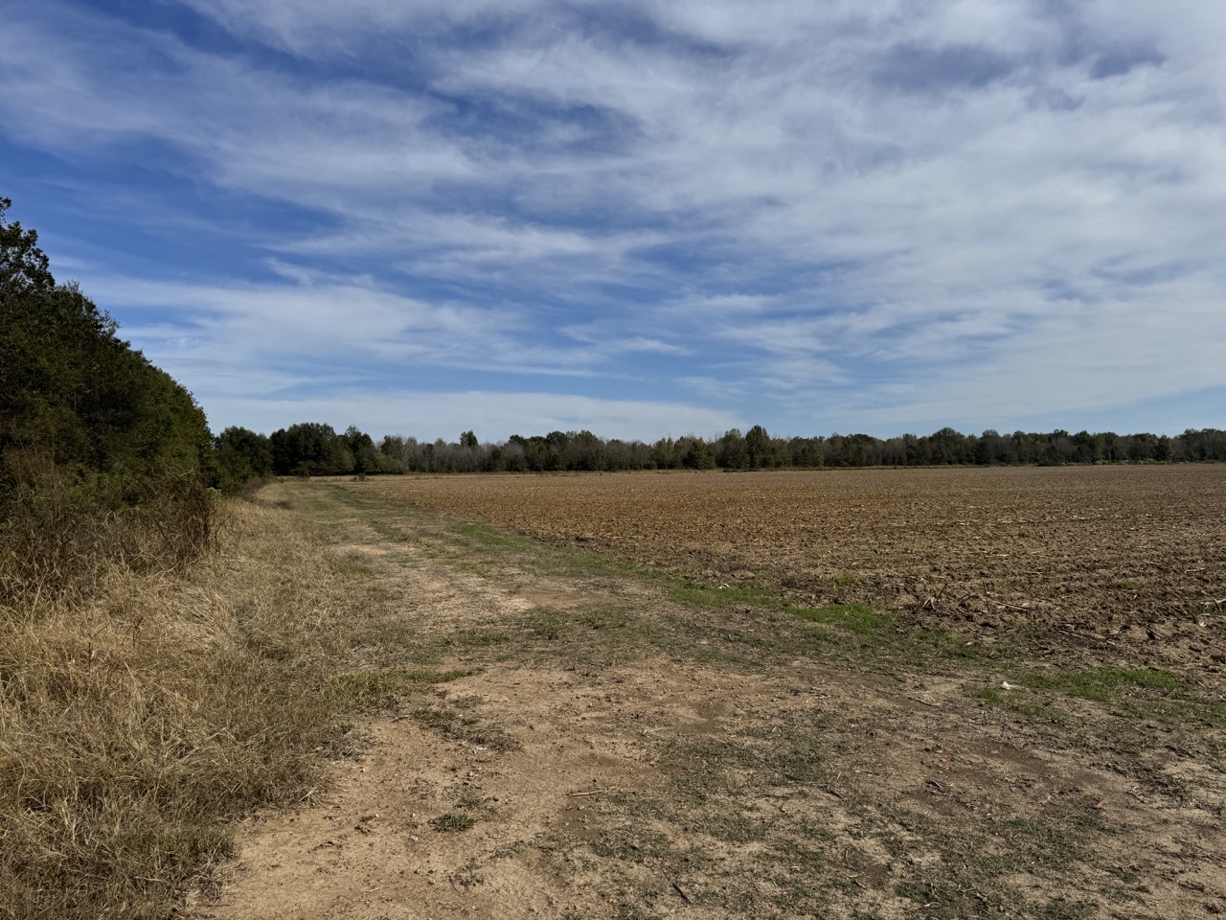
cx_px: 613
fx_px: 850
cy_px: 460
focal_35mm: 24
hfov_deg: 71.6
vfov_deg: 56.8
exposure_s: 1/7092
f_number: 1.78
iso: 80
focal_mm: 6.76
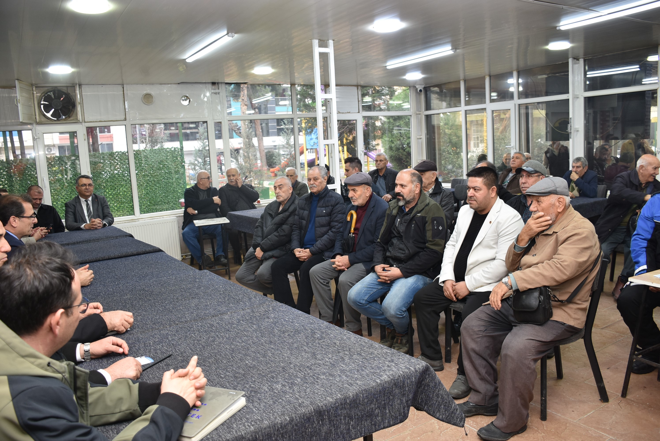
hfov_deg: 67.3
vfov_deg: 48.0
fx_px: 495
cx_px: 330
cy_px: 220
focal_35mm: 27
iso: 280
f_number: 4
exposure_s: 1/60
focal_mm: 18
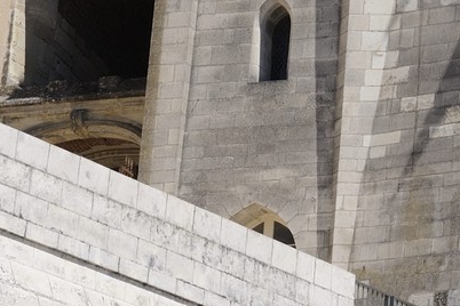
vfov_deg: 6.0
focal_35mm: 219
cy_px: -476
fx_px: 2798
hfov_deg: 9.3
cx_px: 542
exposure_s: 1/160
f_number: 14
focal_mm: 55
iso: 200
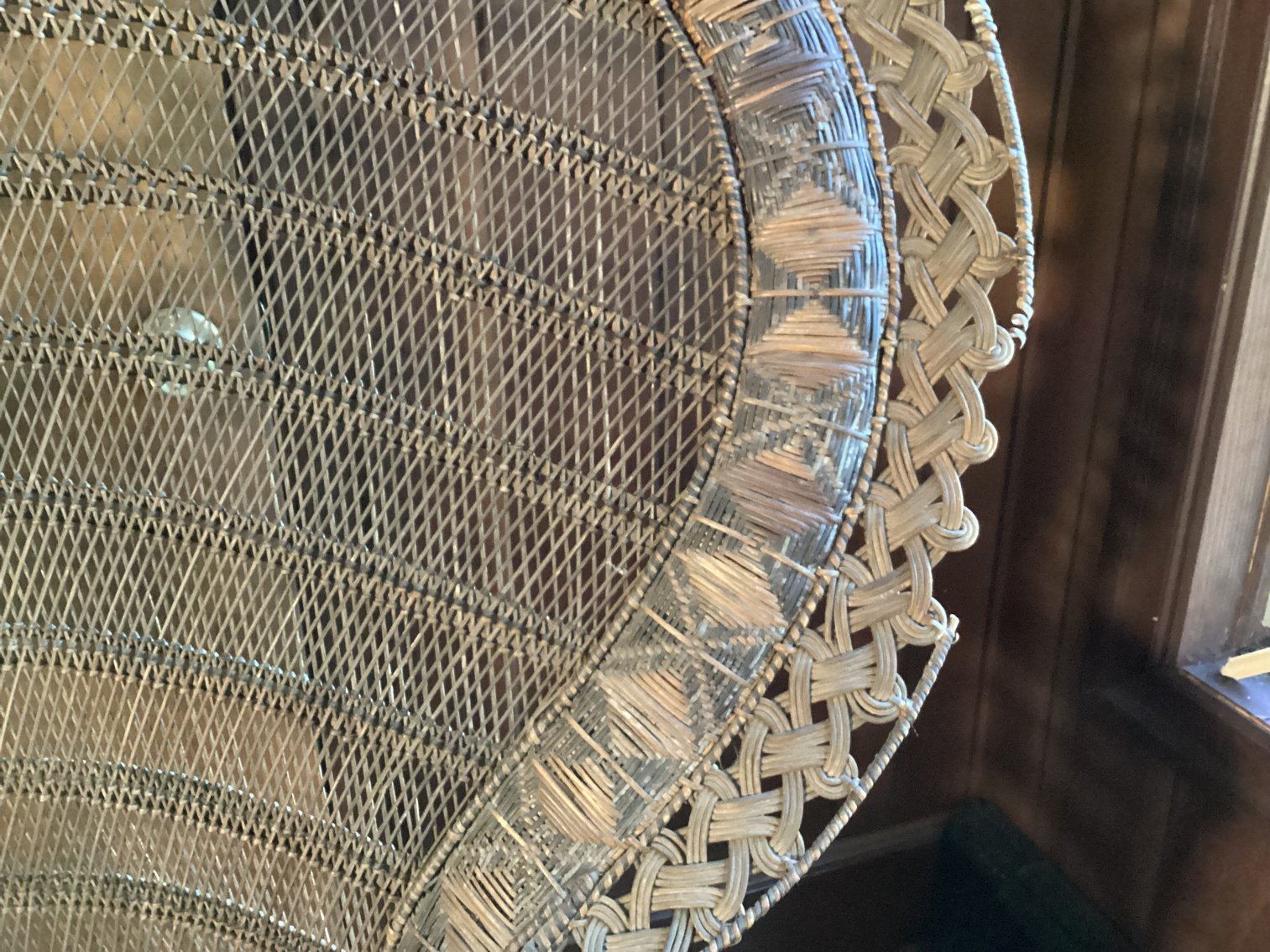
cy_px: 476
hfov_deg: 58.3
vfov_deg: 45.4
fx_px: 1137
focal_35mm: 31
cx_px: 635
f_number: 2.4
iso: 640
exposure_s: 1/20
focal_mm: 3.3
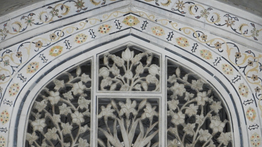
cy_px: 98
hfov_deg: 7.8
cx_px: 131
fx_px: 1917
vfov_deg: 4.4
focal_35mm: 276
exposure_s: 1/160
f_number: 5.3
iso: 640
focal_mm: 45.3
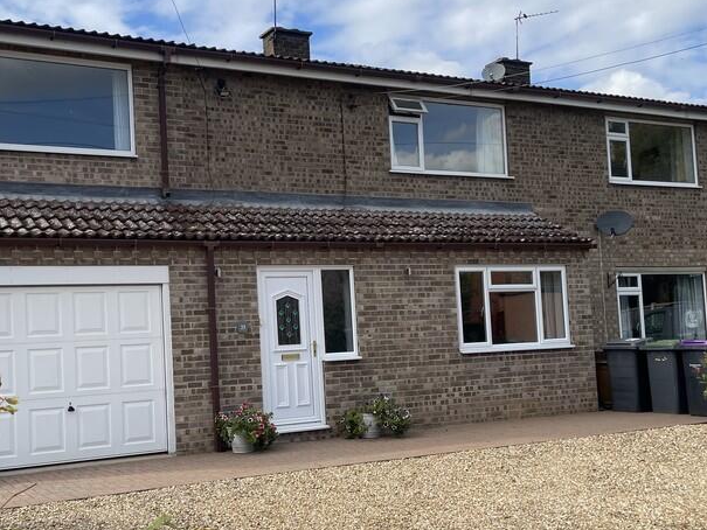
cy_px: 293
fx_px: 899
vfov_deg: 32.9
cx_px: 279
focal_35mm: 44
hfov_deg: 42.7
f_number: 1.6
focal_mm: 4.2
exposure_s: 1/2747
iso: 32
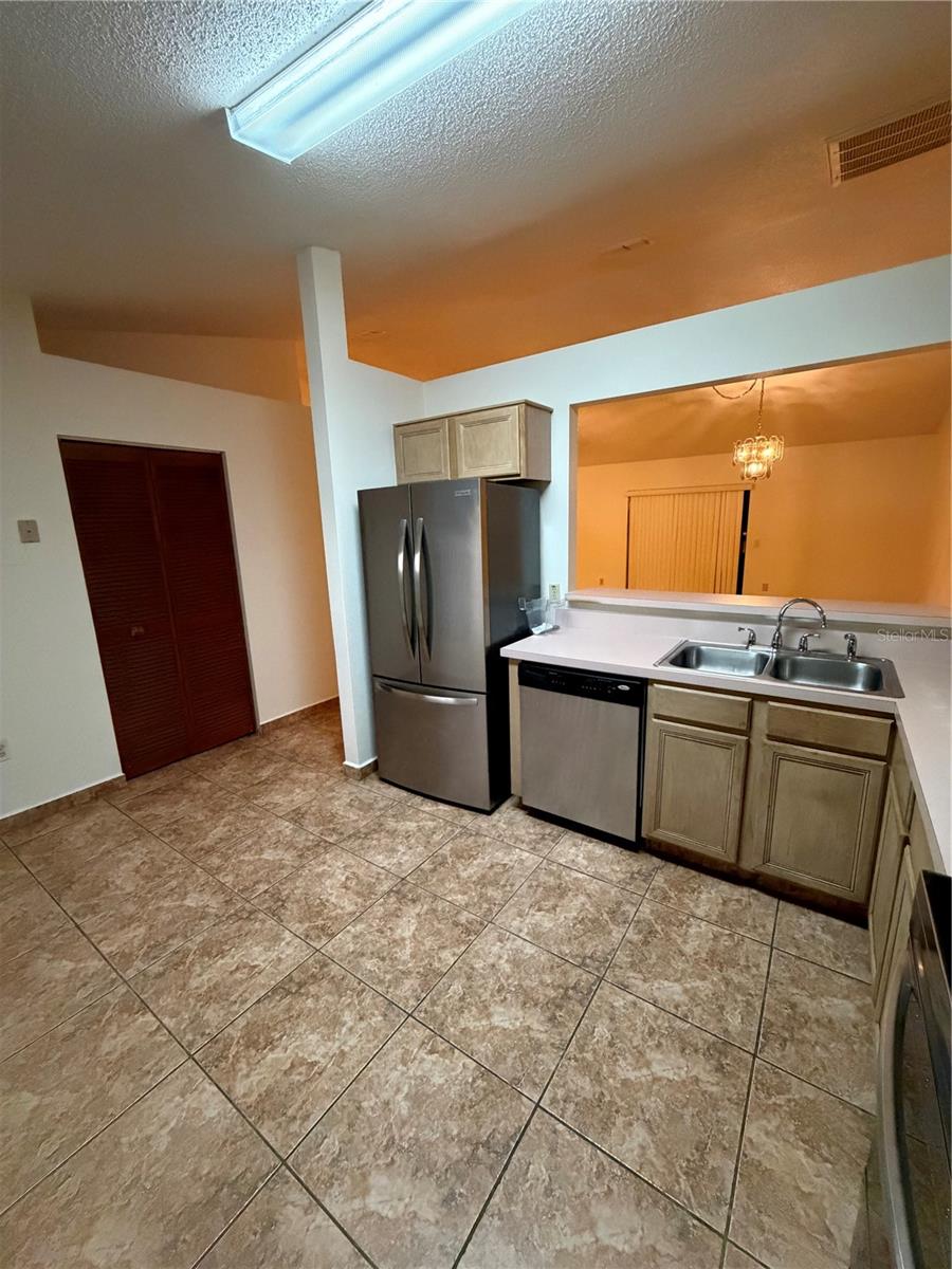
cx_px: 476
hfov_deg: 85.7
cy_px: 634
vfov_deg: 102.1
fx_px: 513
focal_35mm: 14
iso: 1000
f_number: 2.2
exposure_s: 1/60
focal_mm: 2.22
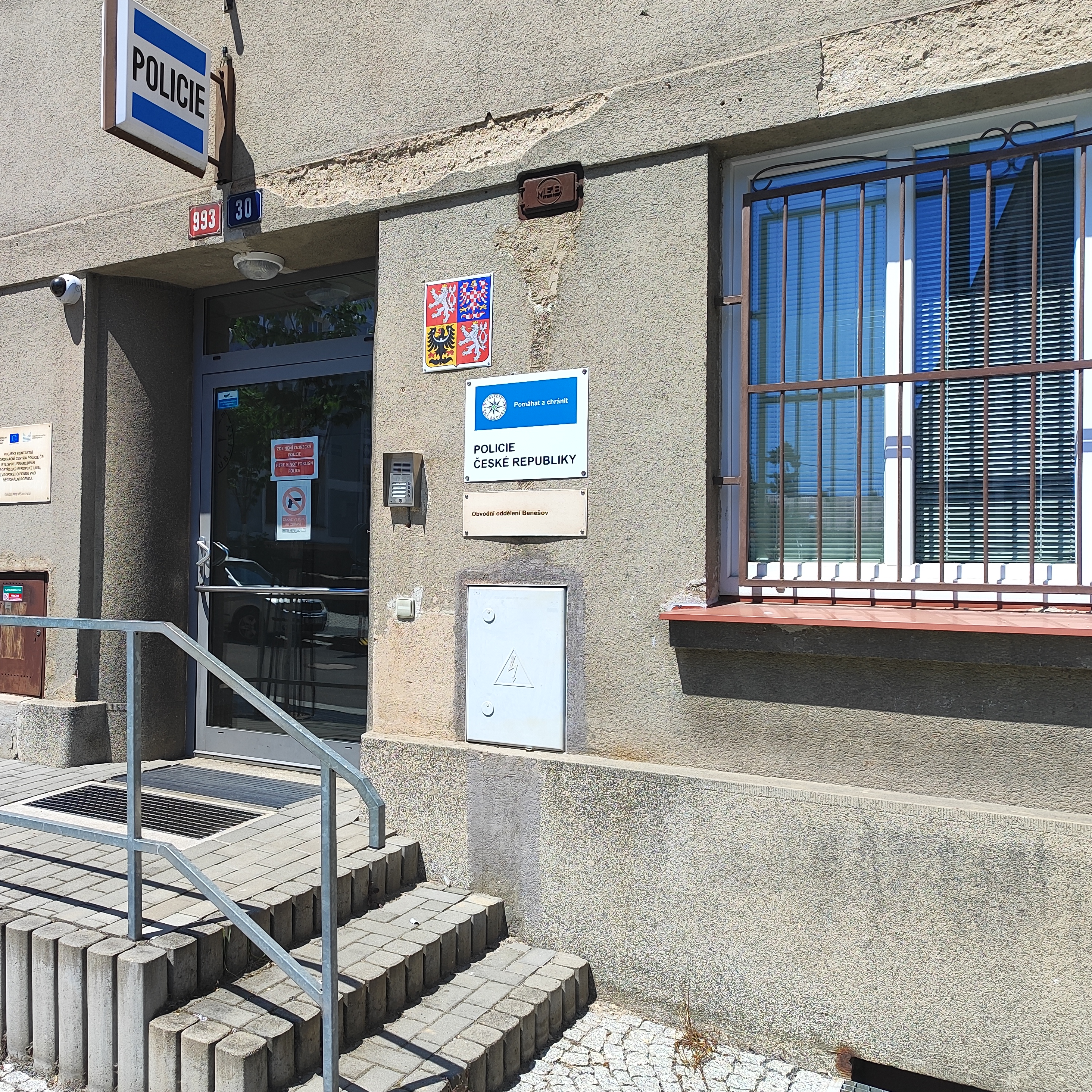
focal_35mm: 29
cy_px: 545
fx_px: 1035
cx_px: 359
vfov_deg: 55.6
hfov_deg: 54.4
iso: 50
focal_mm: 5.89
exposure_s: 1/640
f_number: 1.89
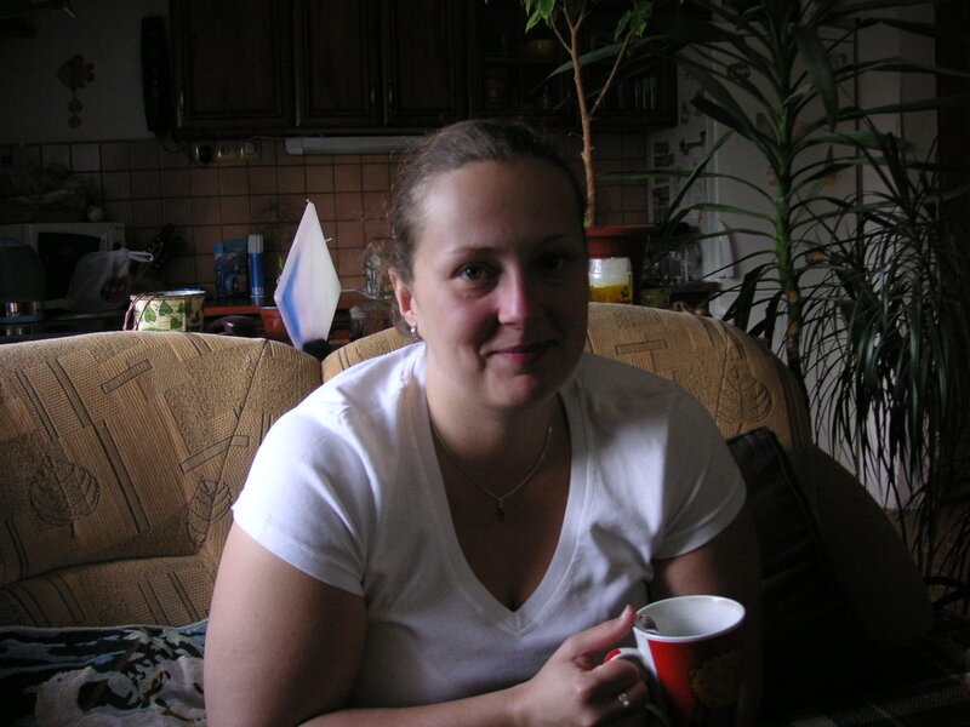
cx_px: 485
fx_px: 1037
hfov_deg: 50.1
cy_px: 364
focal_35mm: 37
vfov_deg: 38.7
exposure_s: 1/45
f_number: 2.8
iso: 80
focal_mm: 6.1
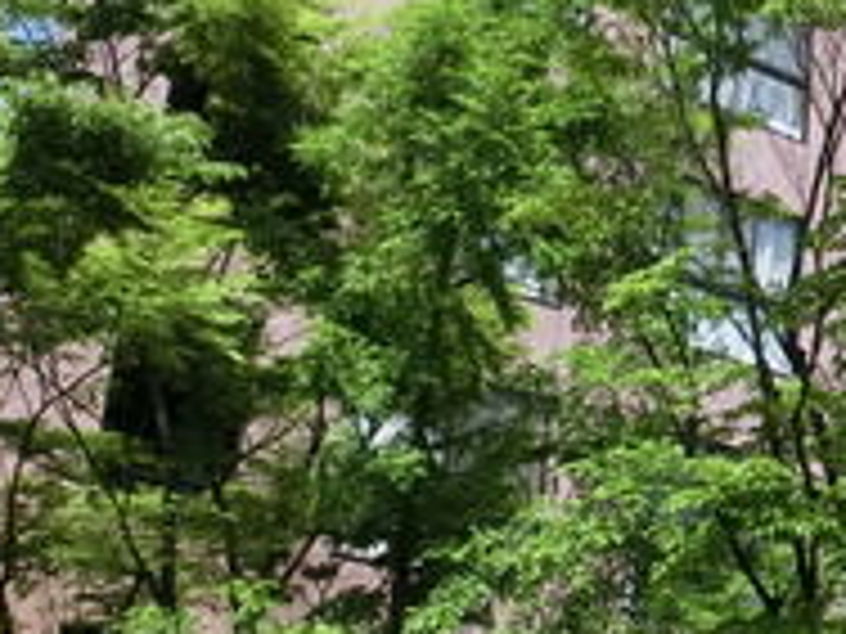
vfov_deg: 18.3
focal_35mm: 80
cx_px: 1166
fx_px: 1955
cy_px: 144
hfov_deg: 21.5
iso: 80
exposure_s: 1/800
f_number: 3.3
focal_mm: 4.4
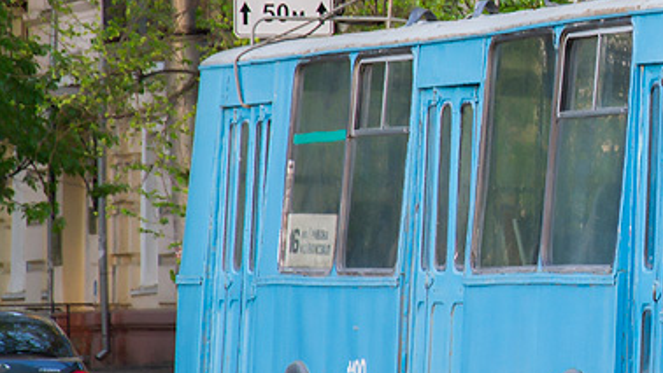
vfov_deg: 2.7
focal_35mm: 446
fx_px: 7851
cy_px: 113
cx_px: 800
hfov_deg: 4.8
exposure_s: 1/30
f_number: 6.3
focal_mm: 105
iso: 400
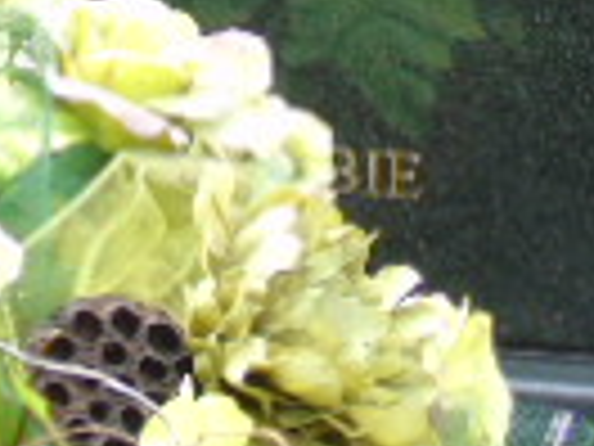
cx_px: 198
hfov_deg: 5.7
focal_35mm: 345
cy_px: -527
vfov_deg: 4.2
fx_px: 5920
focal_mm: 13
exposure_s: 1/60
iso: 100
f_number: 4.7
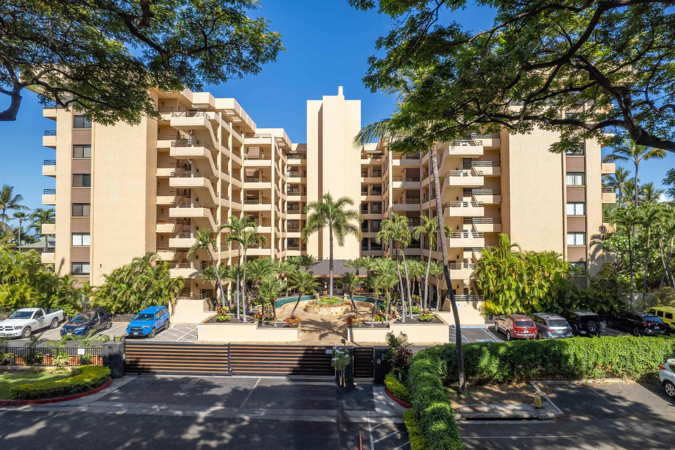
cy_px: 225
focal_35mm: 22
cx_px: 338
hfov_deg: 78.6
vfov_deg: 57.2
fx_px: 412
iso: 100
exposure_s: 1/100
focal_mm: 8.38
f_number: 2.8
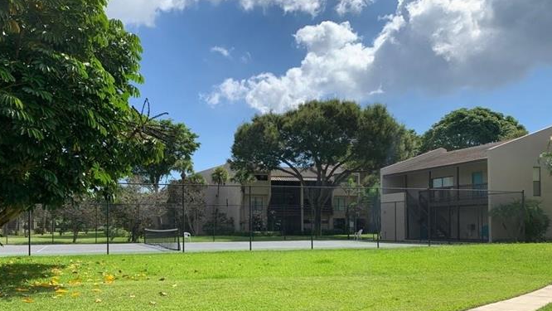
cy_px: 220
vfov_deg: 34.2
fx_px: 498
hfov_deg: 57.8
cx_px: 241
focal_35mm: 34
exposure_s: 1/2257
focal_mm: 4.25
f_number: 1.8
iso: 25
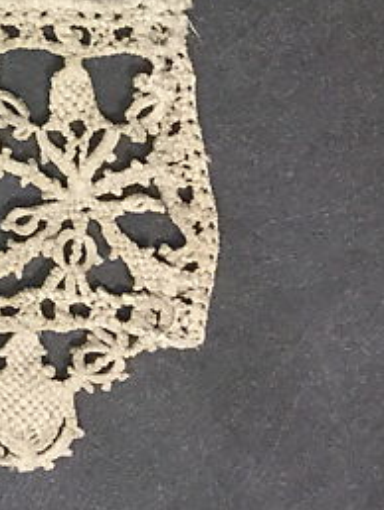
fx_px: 2126
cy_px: -229
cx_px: -475
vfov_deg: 13.0
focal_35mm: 144
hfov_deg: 9.4
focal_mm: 3.3
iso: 80
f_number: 2.4
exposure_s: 1/30
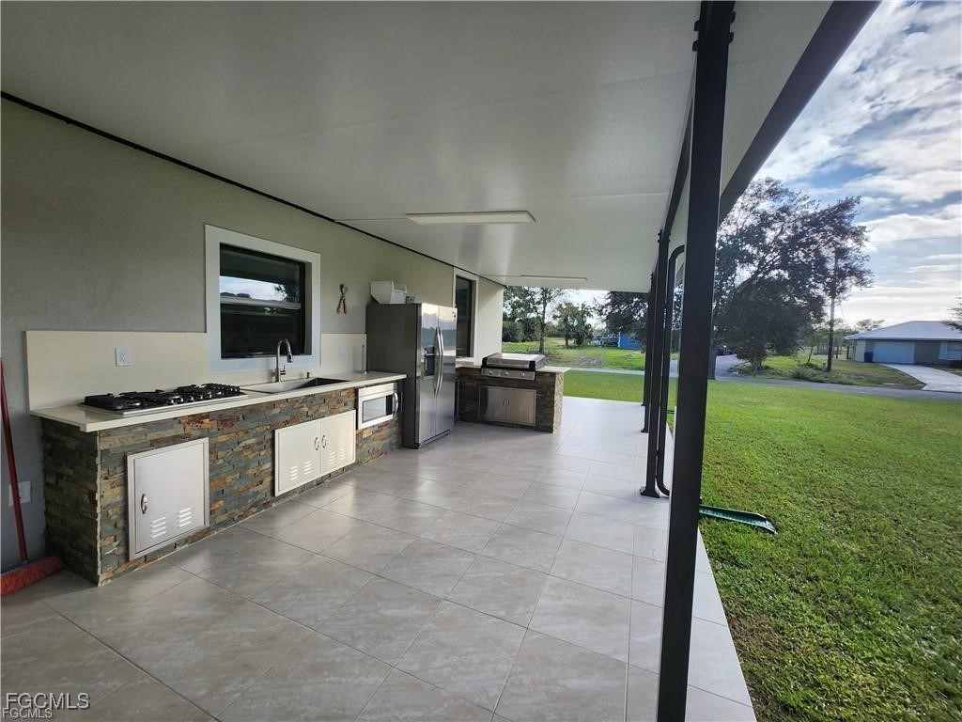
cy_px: 361
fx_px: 361
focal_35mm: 13
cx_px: 481
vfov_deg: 89.9
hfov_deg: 106.2
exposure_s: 1/373
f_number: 2.2
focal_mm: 1.74
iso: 32
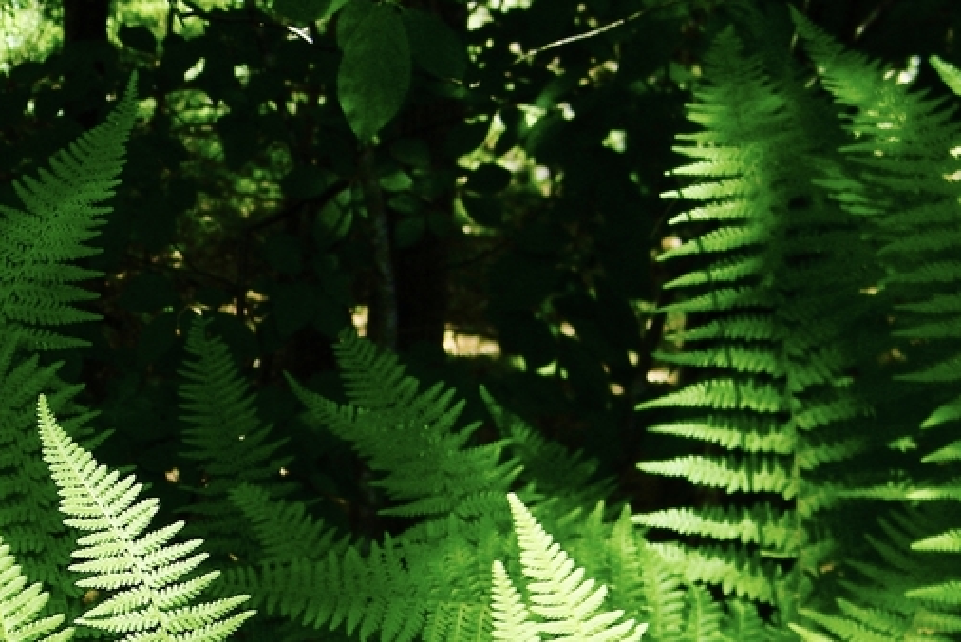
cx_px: 211
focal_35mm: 96
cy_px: 759
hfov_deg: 21.0
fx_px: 2564
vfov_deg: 13.9
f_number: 3.8
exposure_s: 1/180
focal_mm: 7.3
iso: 80
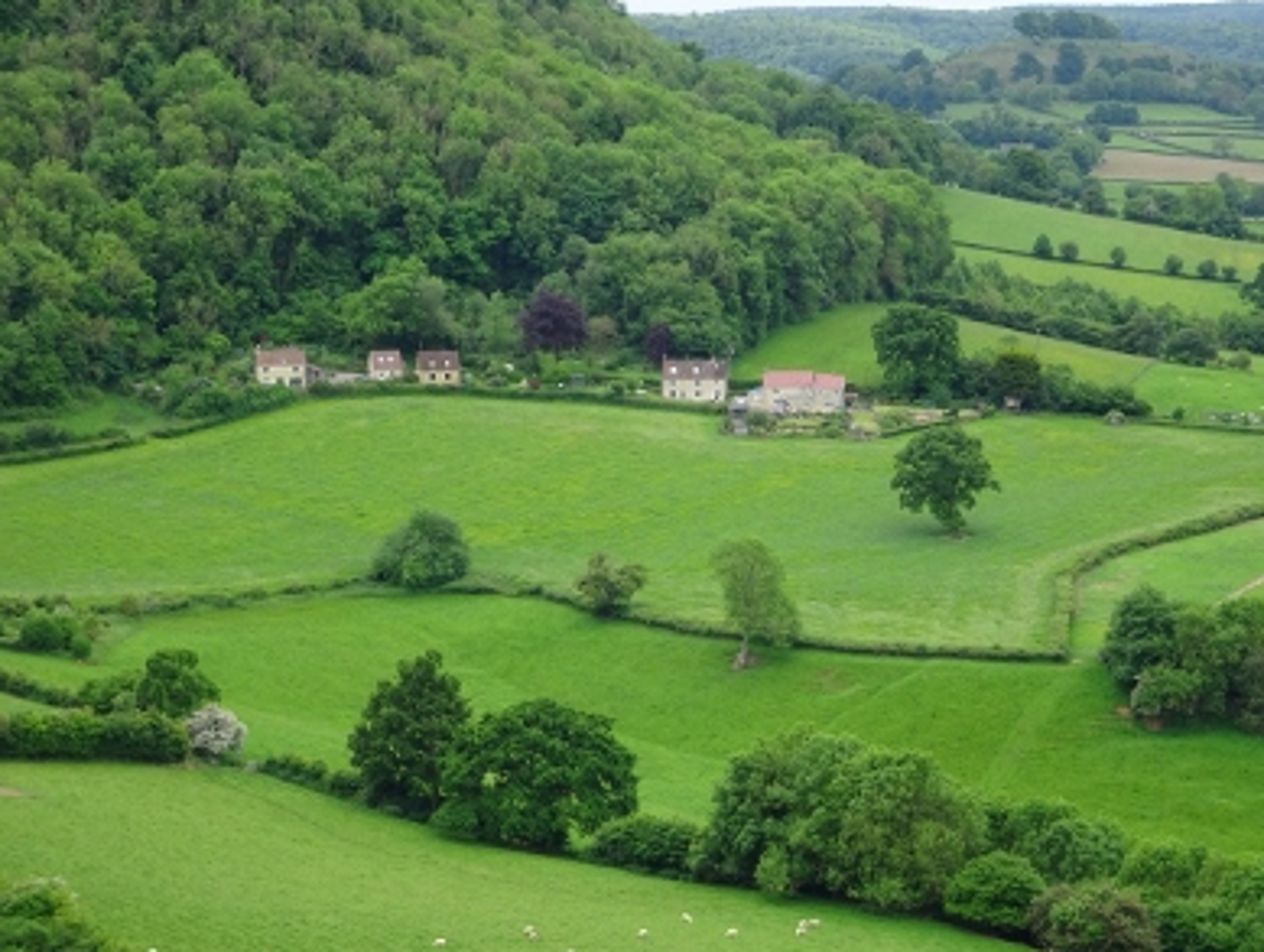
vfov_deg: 14.3
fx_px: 3803
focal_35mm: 104
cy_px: 507
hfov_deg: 18.9
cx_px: 699
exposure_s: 1/125
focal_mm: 15.45
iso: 80
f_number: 5
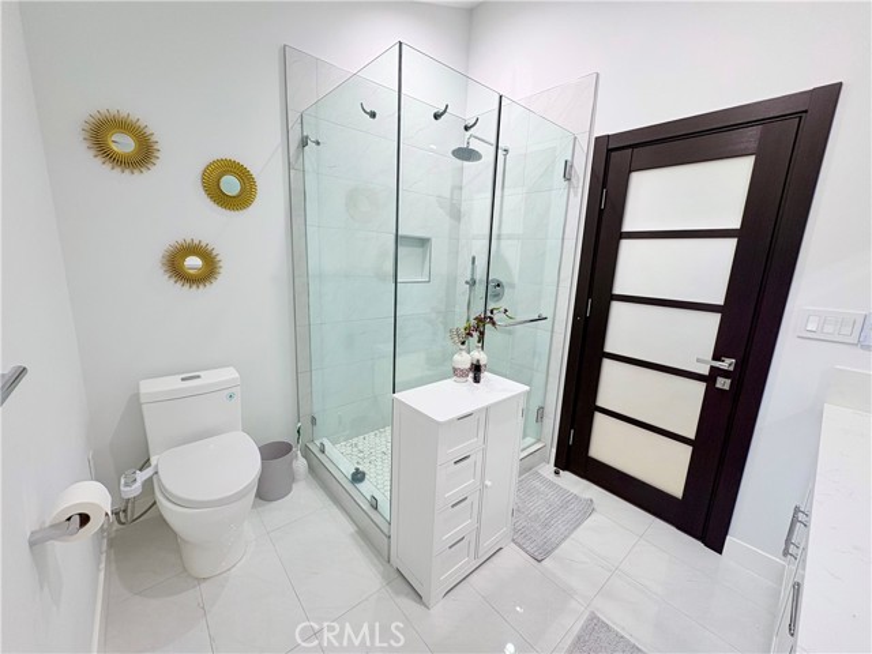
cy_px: 327
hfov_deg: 102.1
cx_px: 436
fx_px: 353
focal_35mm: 14
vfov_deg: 85.7
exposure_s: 1/60
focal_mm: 2.22
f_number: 2.2
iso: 200
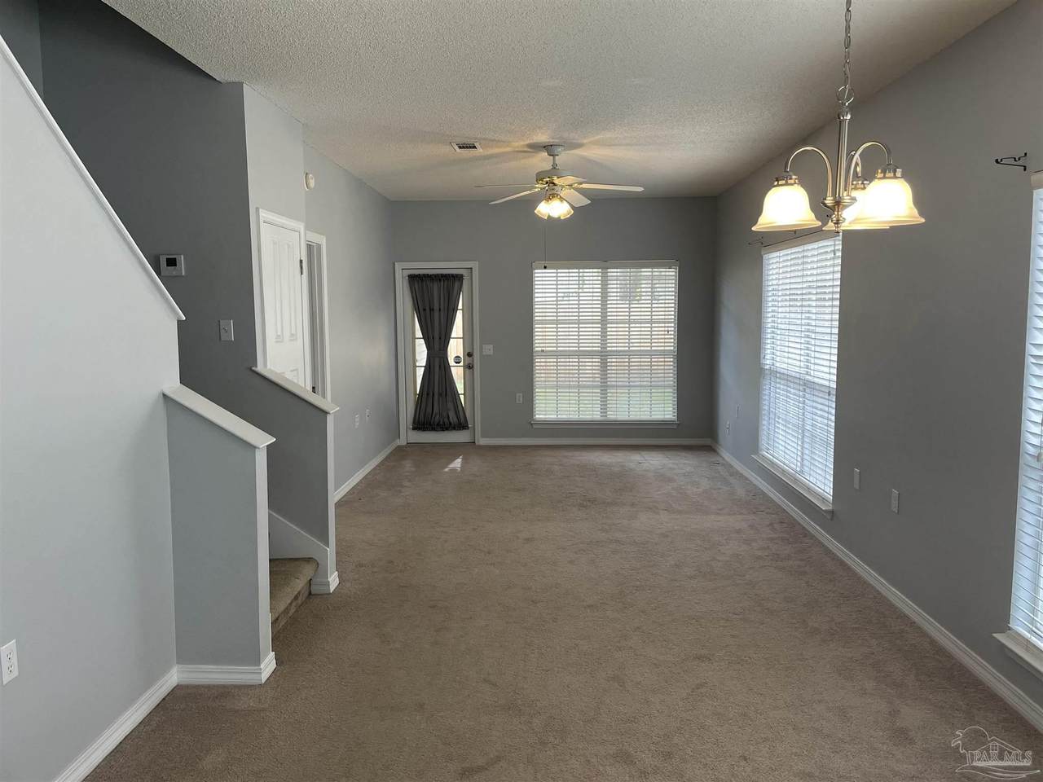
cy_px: 391
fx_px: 783
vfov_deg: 53.1
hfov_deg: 67.3
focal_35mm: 26
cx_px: 522
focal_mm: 4.2
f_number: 1.6
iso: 125
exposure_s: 1/120
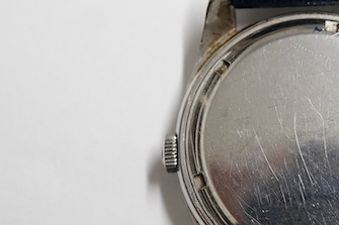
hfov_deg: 16.7
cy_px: 115
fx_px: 1139
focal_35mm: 121
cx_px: 319
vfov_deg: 11.3
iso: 1250
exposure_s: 1/125
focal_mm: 30
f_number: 7.1
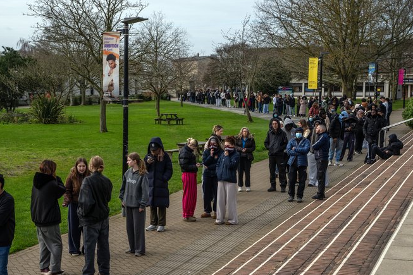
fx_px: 711
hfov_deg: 32.3
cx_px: 163
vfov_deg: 21.9
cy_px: 167
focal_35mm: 62
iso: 400
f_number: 5.6
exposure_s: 1/1600
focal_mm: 50
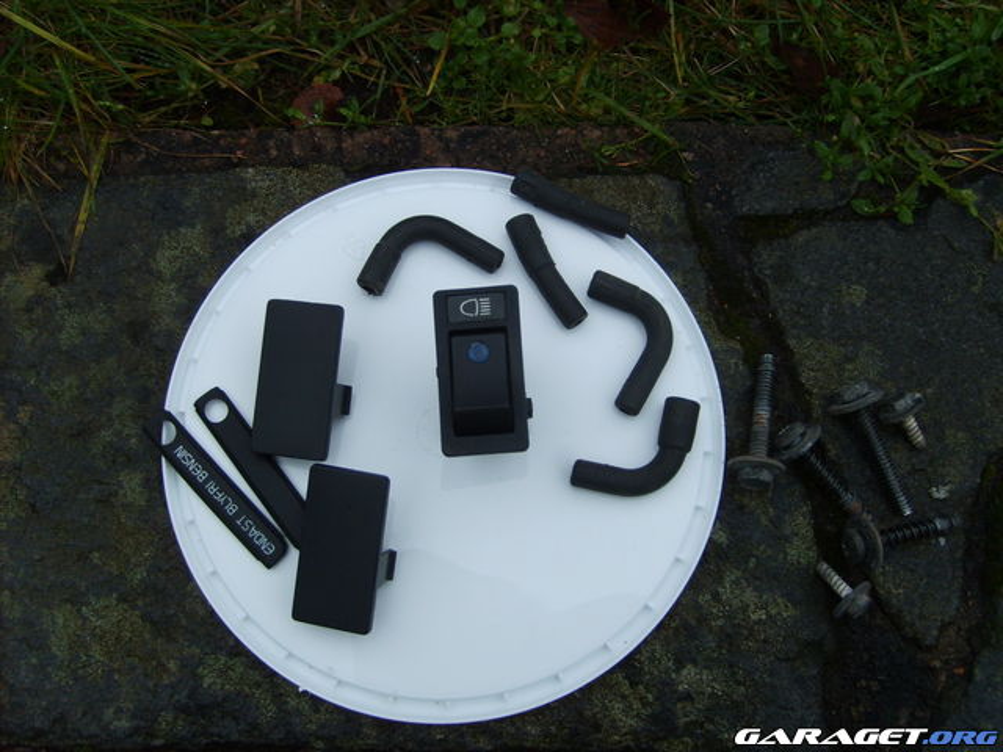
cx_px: 502
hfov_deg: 52.6
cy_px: 376
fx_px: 1014
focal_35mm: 35
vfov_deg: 40.7
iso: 50
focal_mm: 5.8
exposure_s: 1/90
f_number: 2.8
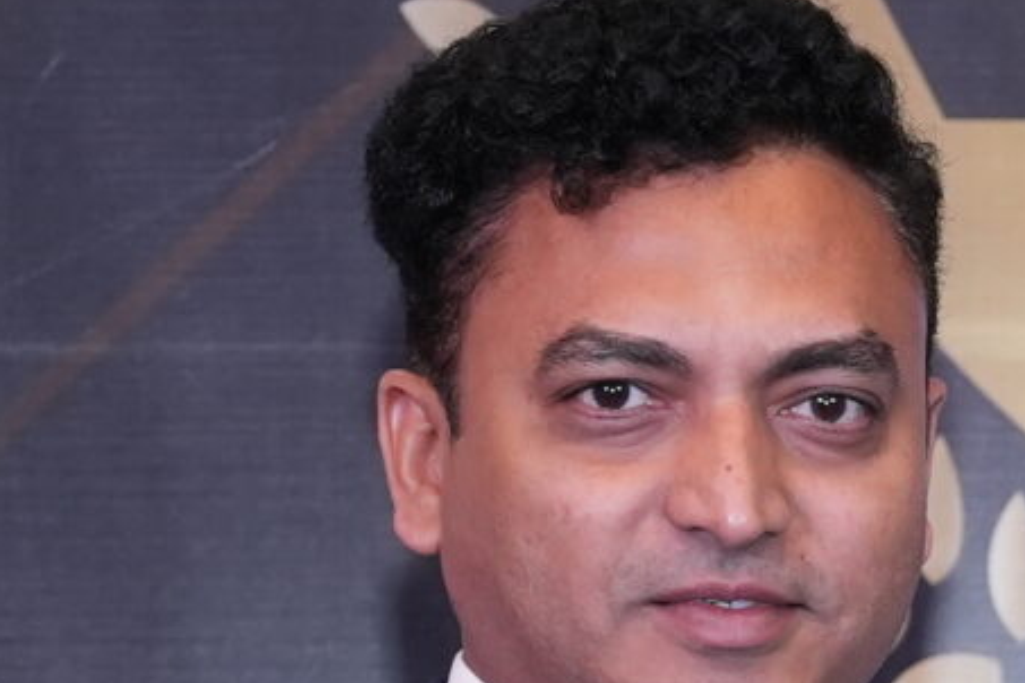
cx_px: 1688
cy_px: 1195
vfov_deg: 2.9
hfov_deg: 4.4
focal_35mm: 469
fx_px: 13352
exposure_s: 1/160
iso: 1250
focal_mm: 55.5
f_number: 4.5
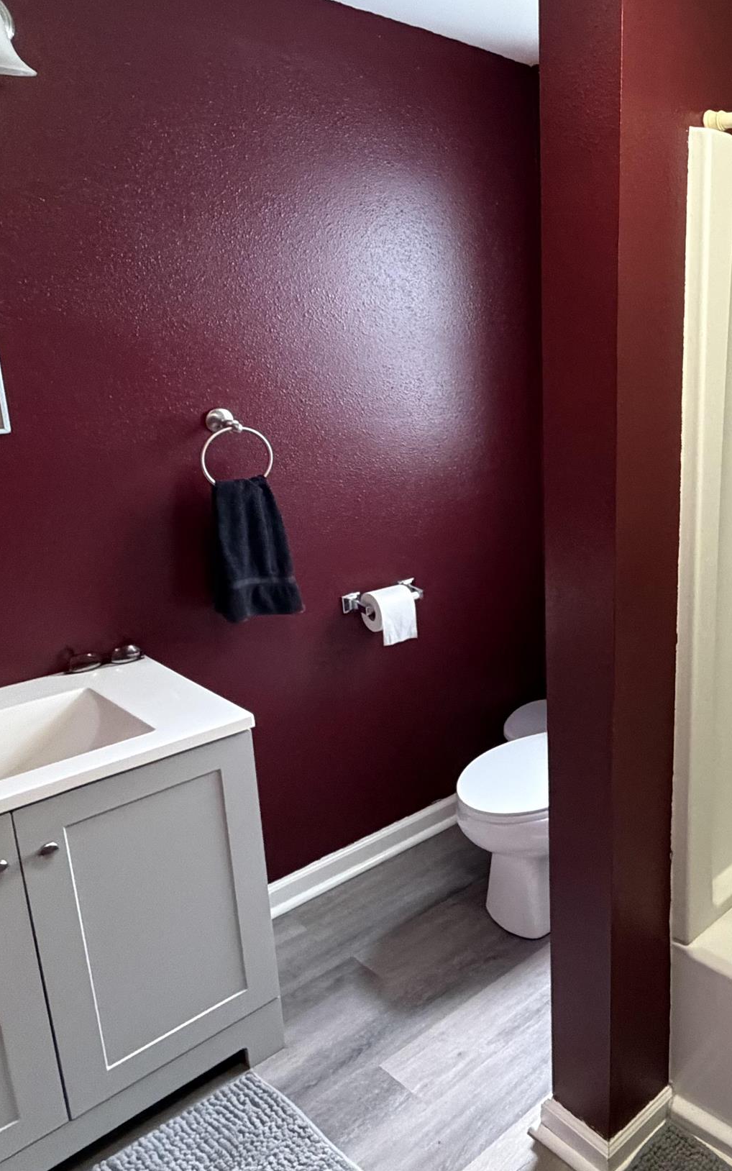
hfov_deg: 36.1
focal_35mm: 28
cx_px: 848
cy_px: 539
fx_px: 893
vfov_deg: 66.4
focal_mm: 2.22
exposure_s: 1/60
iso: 640
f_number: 2.2
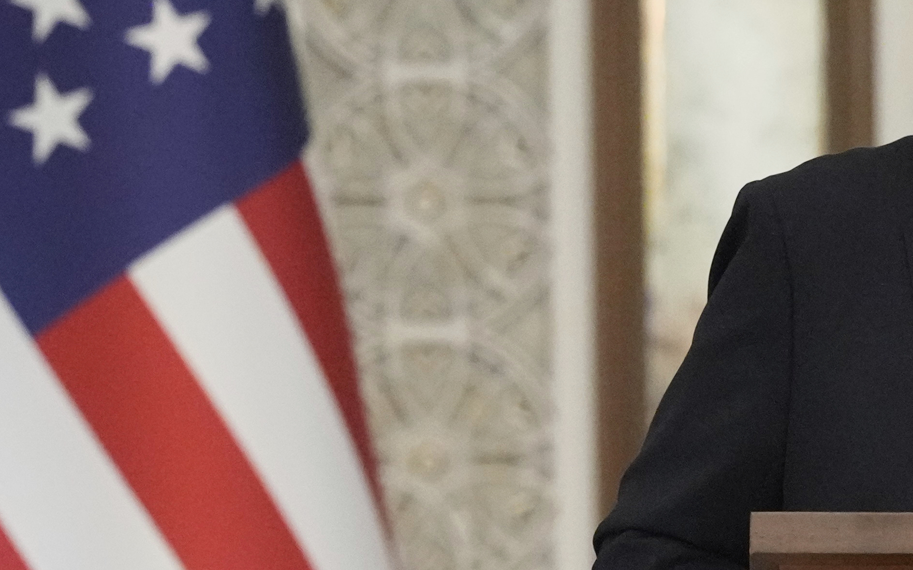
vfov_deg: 1.0
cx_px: 1184
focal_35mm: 1364
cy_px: 365
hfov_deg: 1.5
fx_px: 33939
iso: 5000
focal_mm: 300
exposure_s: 1/320
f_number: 3.5
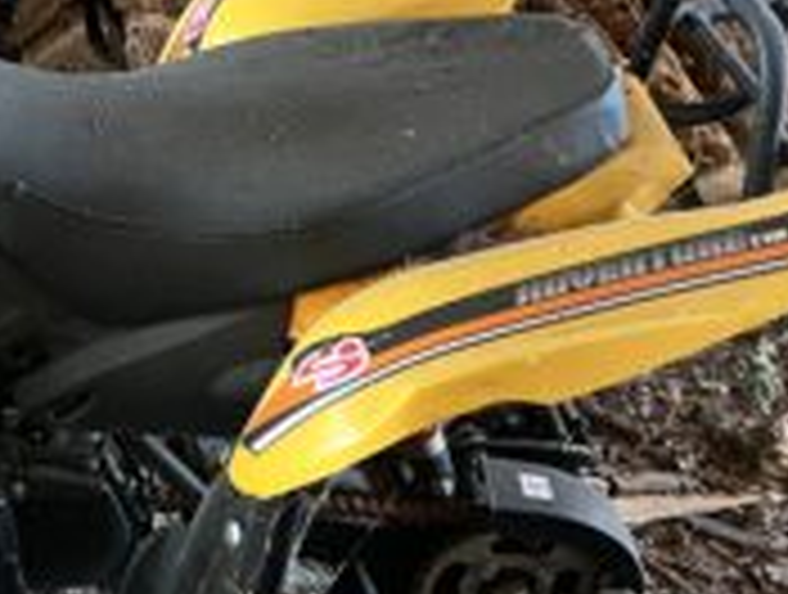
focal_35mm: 76
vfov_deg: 19.5
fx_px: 1734
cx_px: 18
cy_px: 281
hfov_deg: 24.5
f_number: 1.5
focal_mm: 5.7
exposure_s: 1/48
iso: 500
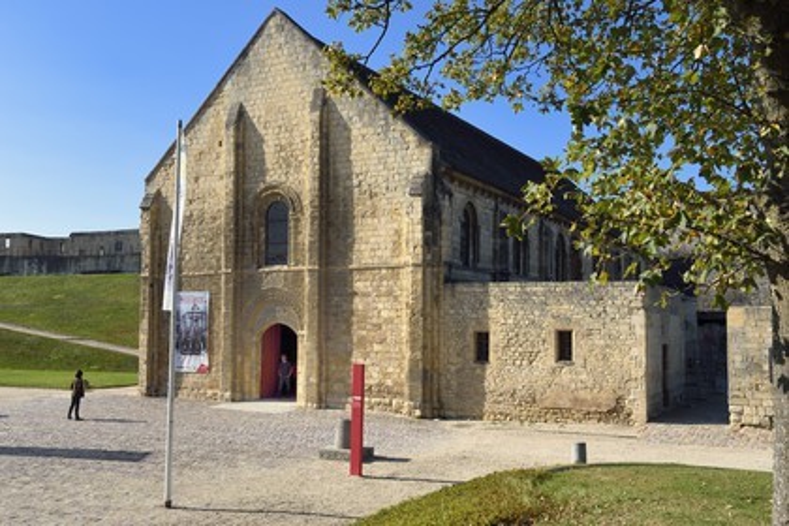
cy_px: 263
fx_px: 789
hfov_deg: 53.1
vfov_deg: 36.9
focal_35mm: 36
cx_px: 394
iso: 200
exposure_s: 1/250
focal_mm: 36
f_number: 13
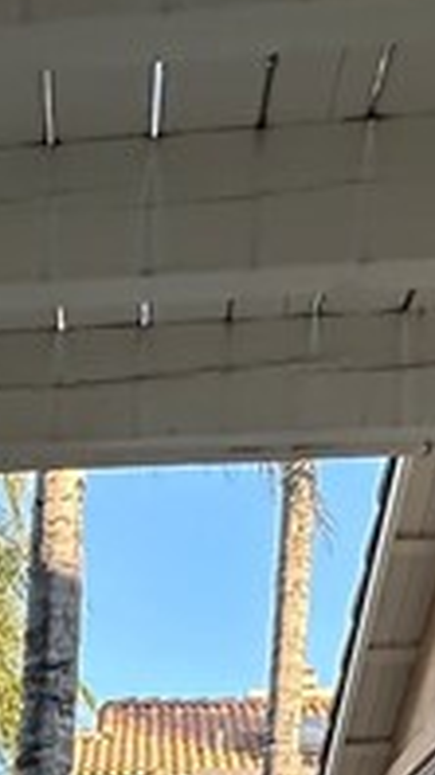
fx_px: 1624
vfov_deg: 20.9
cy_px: 1292
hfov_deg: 14.5
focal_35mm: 79
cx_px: -157
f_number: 2.2
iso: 40
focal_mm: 2.22
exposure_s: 1/183
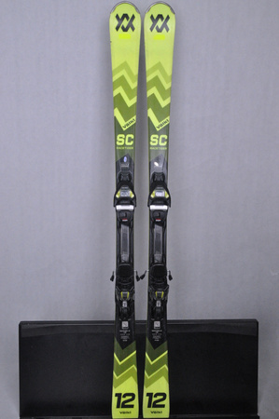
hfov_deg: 36.8
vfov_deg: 53.2
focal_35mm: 36
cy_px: 210
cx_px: 140
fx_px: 419
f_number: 9.5
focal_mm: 24
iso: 3200
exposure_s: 1/125
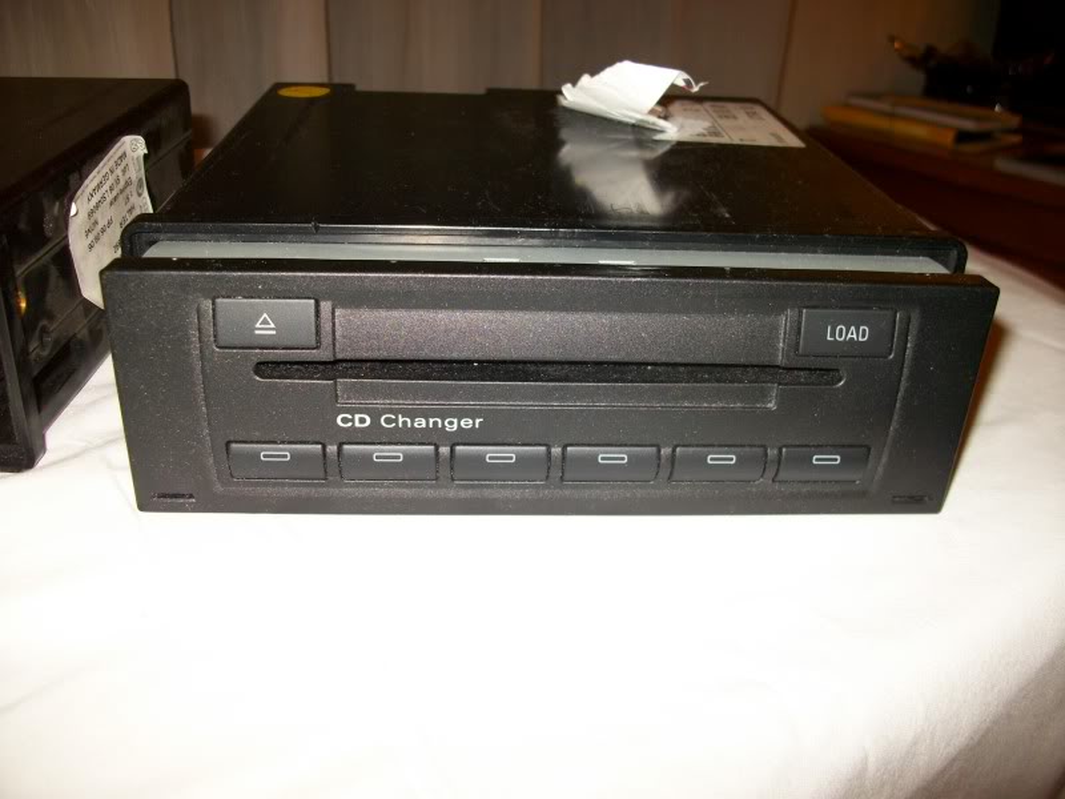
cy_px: 400
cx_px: 532
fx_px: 1046
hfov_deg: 54.0
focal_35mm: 34
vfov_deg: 41.8
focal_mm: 5.7
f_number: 2.9
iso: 125
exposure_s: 1/40
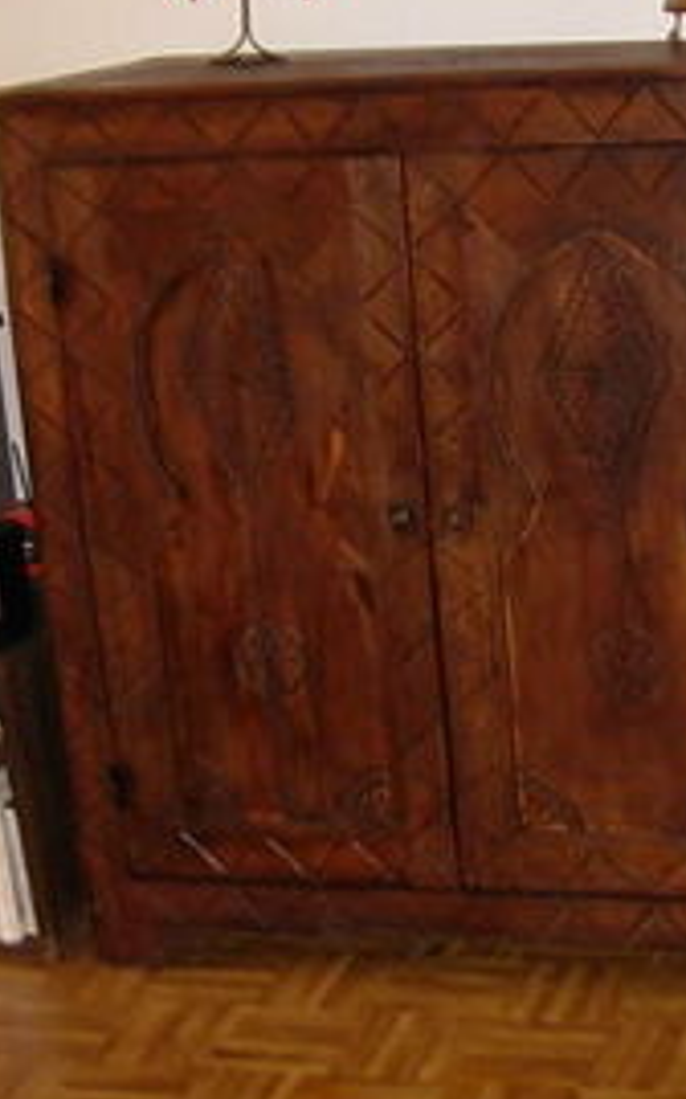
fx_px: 2155
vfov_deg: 28.6
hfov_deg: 16.8
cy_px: 613
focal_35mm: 72
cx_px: 947
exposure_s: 1/49.4
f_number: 2.9
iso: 77
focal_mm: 6.3
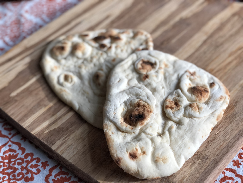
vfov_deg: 25.7
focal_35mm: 57
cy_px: 92
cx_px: 122
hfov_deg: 33.8
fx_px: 400
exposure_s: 1/60
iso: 50
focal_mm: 6.6
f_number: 2.8
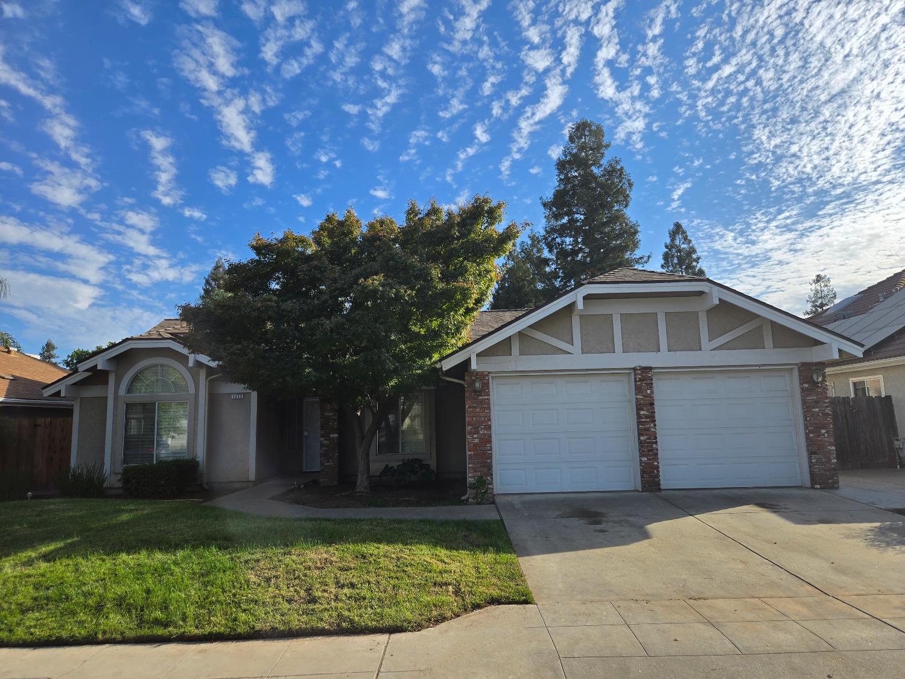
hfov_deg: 73.9
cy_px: 340
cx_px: 452
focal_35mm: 23
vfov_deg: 58.9
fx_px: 601
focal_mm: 5.4
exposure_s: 1/2921
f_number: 1.8
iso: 32
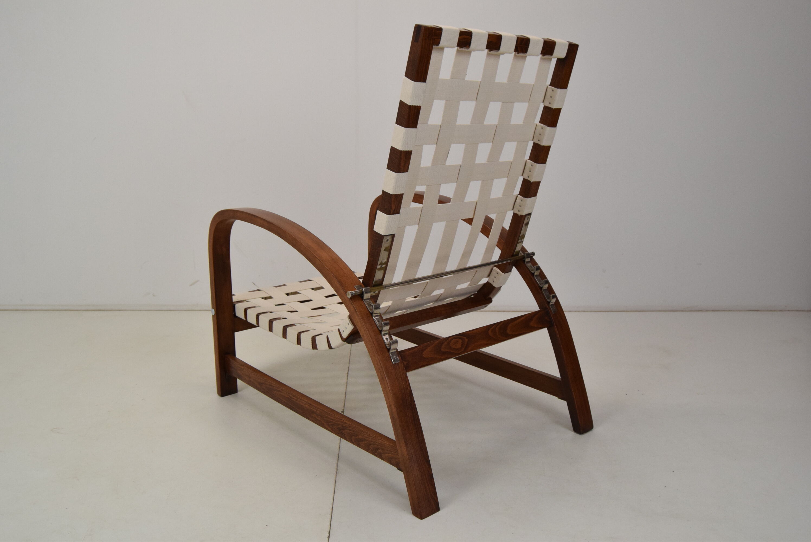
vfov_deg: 40.0
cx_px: 406
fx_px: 744
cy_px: 271
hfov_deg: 57.2
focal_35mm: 33
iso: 1600
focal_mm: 22
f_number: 8
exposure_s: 1/250
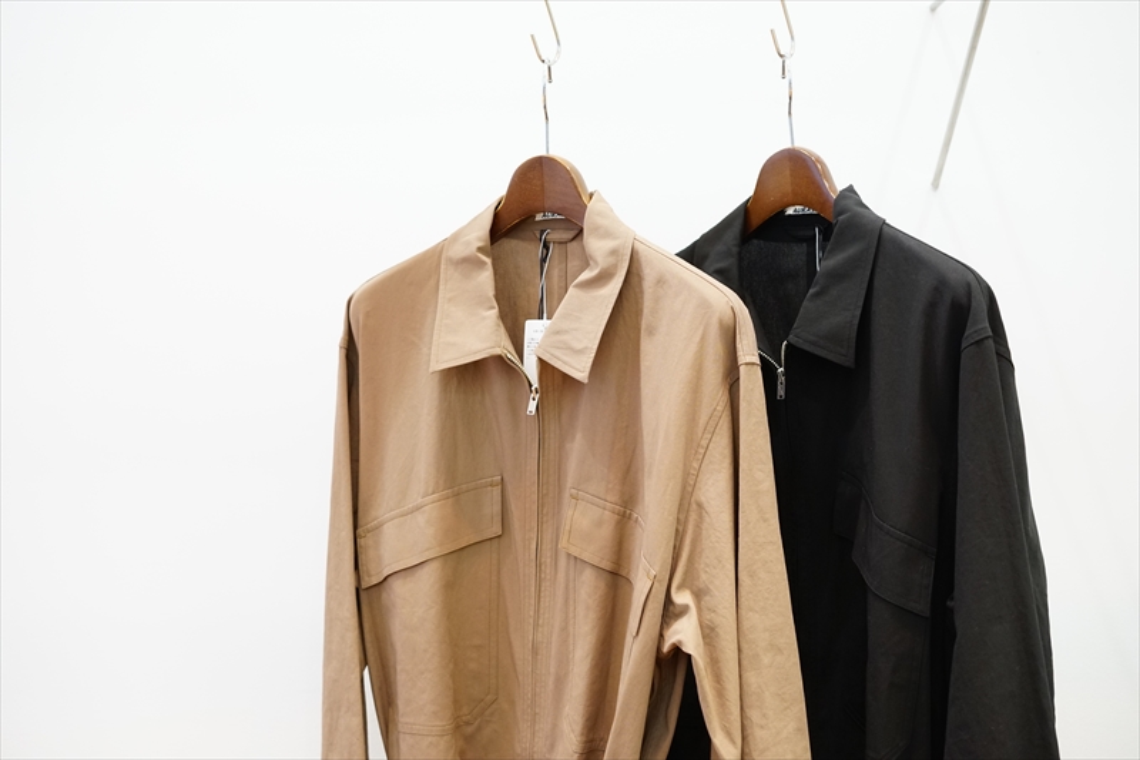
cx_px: 570
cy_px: 380
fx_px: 1741
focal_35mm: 55
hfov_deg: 36.3
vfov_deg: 24.6
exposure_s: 1/60
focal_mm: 55
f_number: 4
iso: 1600
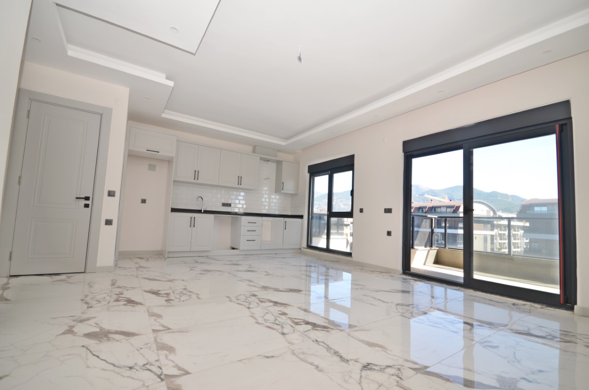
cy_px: 195
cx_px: 294
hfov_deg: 100.5
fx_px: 245
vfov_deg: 77.1
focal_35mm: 15
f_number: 5.6
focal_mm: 10
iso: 180
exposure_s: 1/125
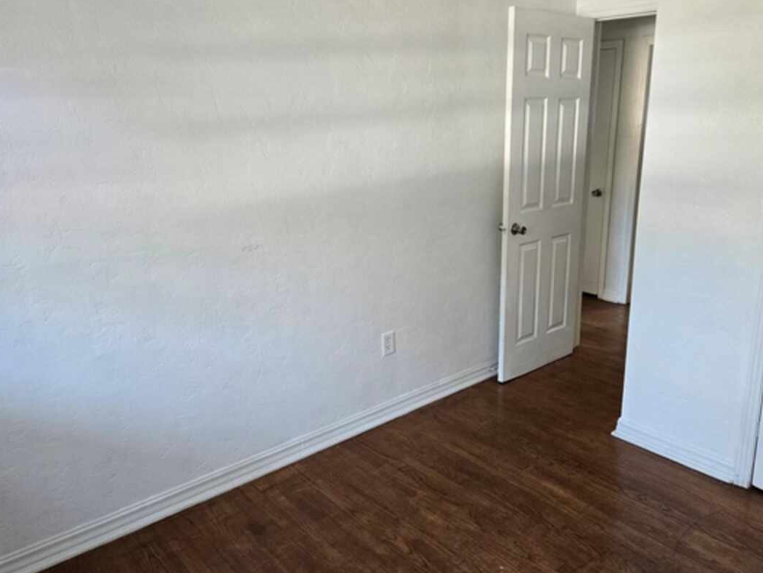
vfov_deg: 49.8
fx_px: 617
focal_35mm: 28
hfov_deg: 63.1
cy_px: 280
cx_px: 438
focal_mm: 5.4
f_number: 1.8
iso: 250
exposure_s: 1/120
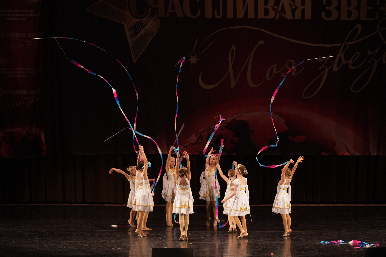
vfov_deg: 10.3
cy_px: 128
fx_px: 1426
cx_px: 193
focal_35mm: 133
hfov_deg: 15.4
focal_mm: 133
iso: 1250
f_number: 2.8
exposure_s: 1/400
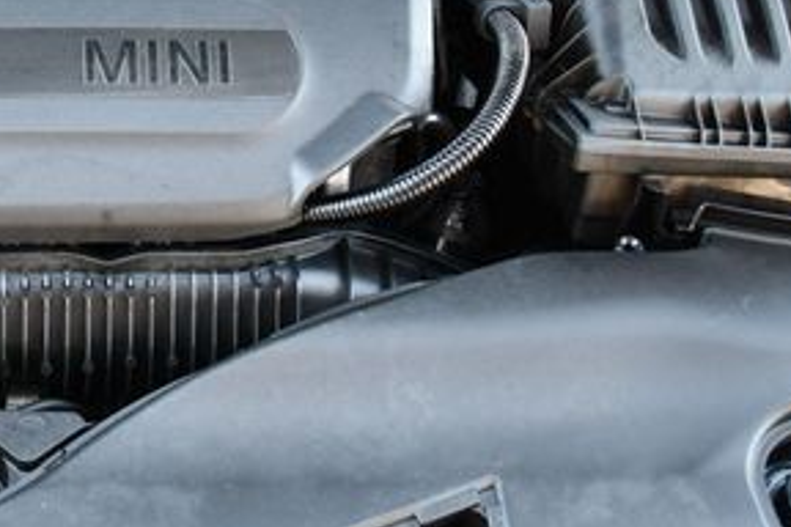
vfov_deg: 15.1
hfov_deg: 22.2
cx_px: 41
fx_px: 1955
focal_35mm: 89
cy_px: -19
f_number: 3.8
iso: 900
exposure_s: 1/125
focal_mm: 20
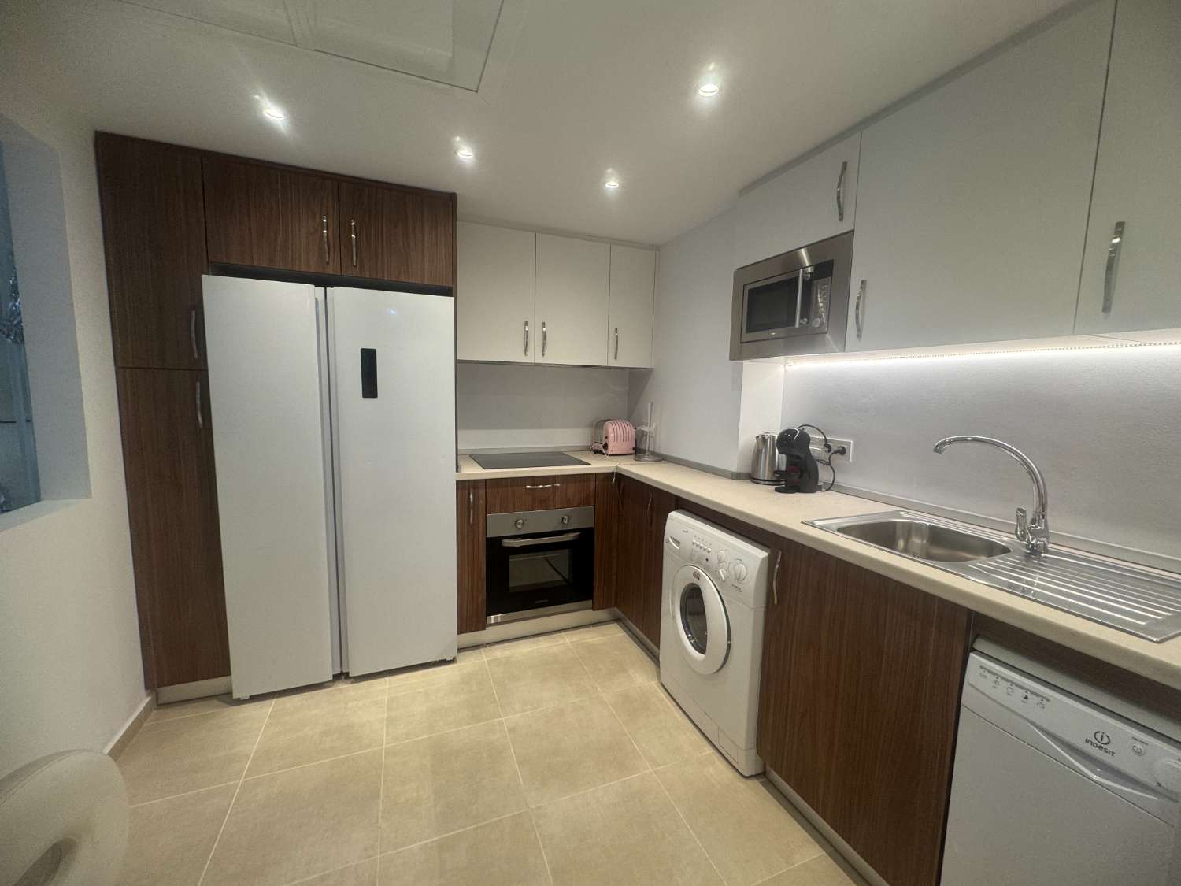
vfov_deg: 85.7
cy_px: 443
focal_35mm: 14
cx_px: 590
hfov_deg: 102.1
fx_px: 478
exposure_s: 1/100
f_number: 2.2
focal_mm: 2.22
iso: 125
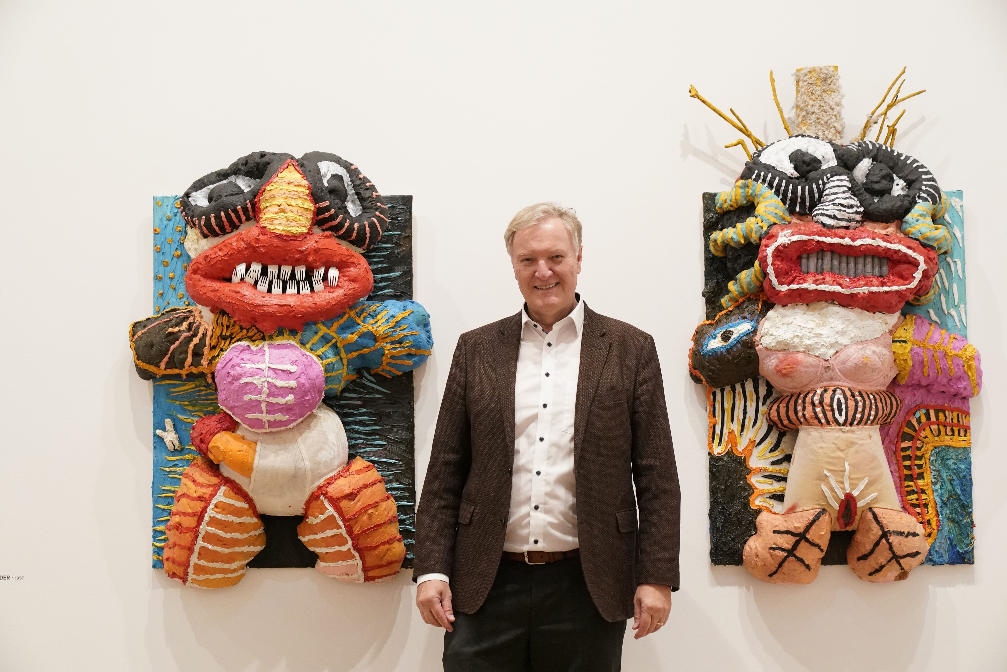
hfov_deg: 29.2
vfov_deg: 19.7
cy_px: 336
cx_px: 504
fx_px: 1930
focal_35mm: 69
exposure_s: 1/200
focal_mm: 69
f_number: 4
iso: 4000
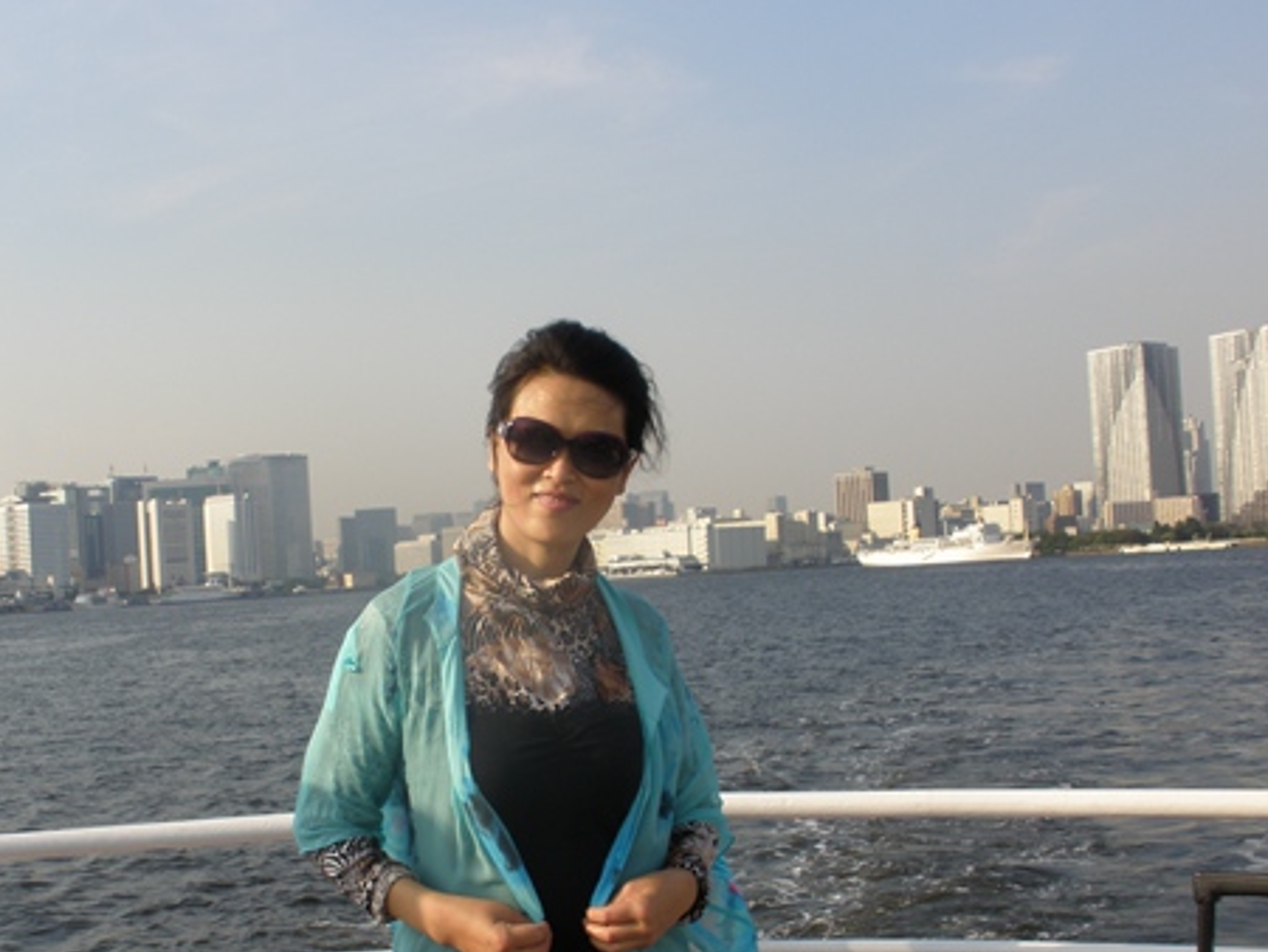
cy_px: 541
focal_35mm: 48
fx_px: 1759
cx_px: 566
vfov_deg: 30.3
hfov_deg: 39.6
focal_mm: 6.3
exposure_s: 1/200
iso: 64
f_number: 5.6
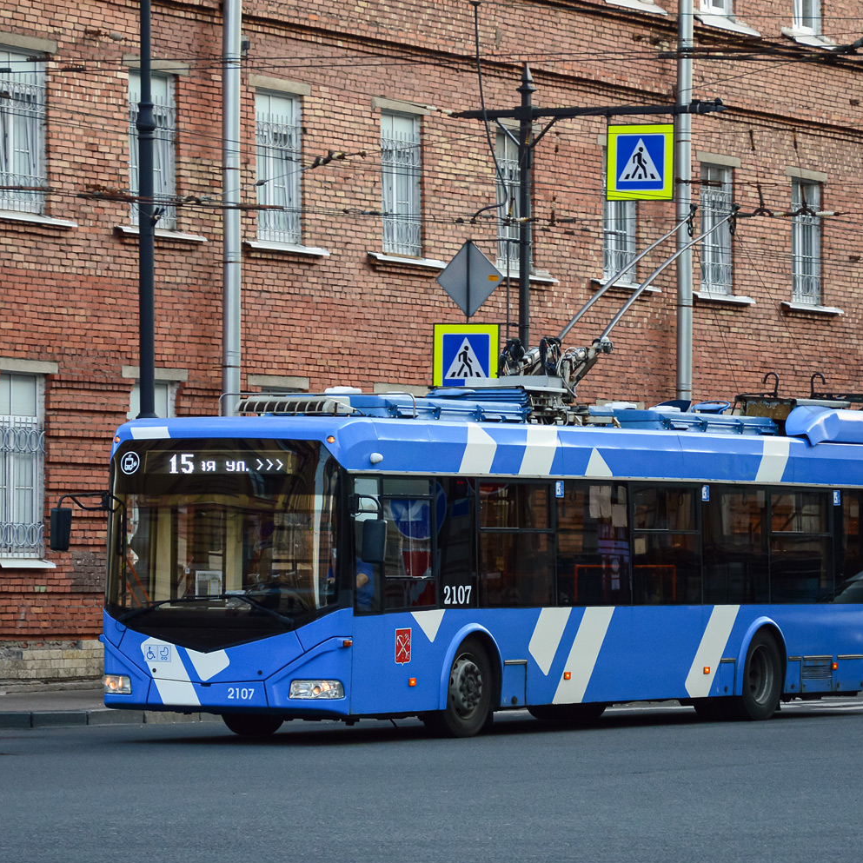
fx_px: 4616
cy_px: 434
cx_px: 439
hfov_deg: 10.7
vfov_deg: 10.7
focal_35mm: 164
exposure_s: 1/400
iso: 800
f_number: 5.6
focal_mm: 85
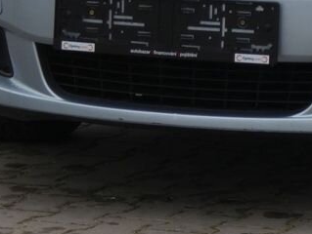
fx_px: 3095
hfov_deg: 5.7
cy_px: -95
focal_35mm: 343
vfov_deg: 4.3
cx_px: 369
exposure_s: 1/125
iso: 80
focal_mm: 19.2
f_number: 5
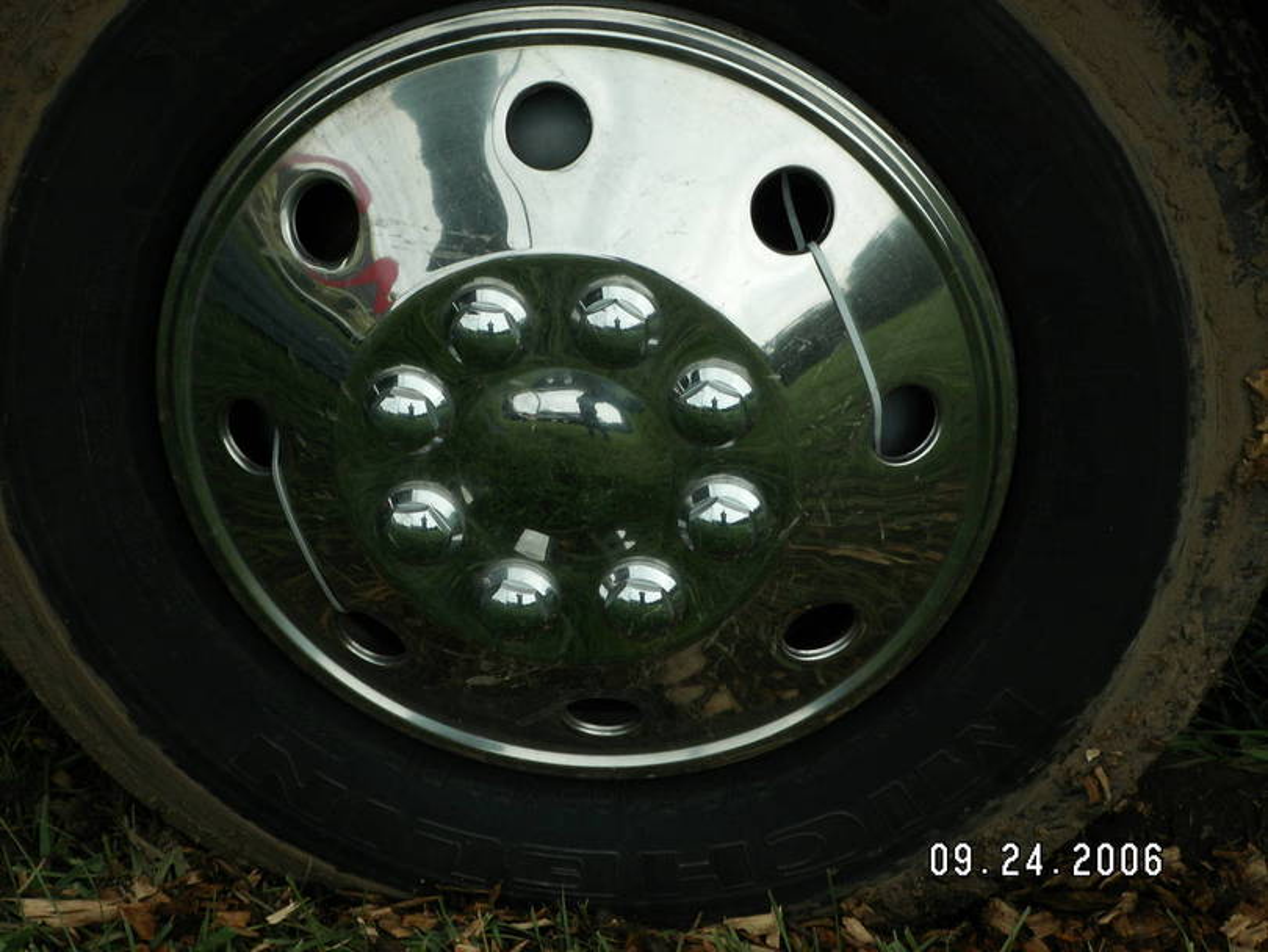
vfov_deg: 11.6
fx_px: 4690
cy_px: 476
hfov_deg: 15.4
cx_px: 634
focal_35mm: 128
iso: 50
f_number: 7.1
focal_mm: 20.85
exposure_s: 1/125
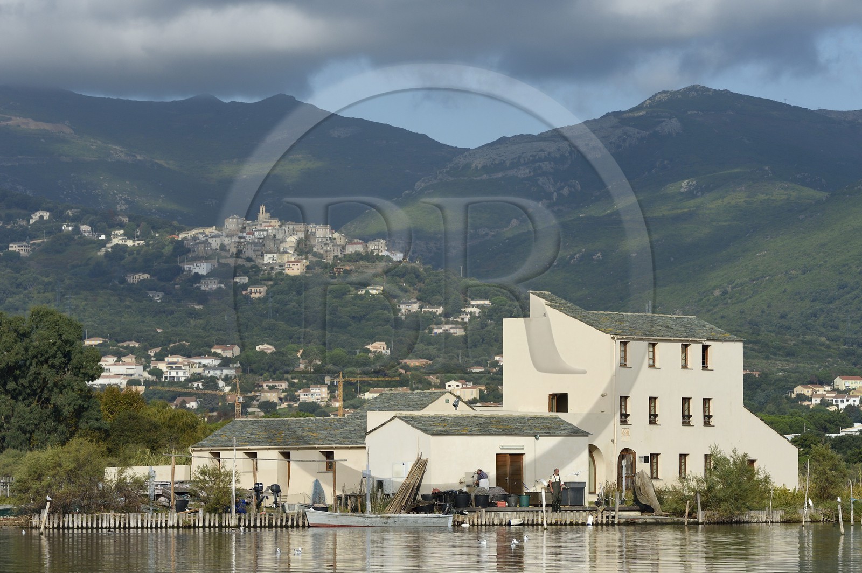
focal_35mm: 190
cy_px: 286
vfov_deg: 7.2
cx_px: 431
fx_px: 4546
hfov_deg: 10.8
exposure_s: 1/800
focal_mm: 190
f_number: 11
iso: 400
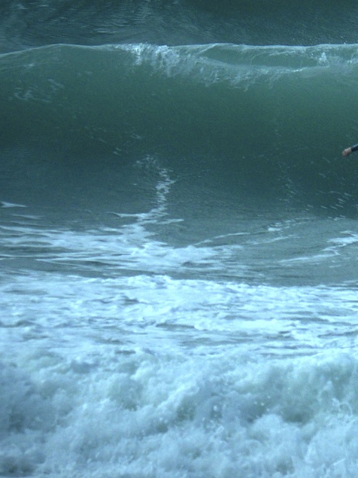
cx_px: 463
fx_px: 11532
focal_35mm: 836
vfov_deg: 2.4
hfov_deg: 1.8
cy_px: 161
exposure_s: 1/4000
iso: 500
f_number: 6.7
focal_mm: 230
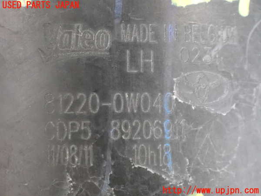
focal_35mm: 100
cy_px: 98
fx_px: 754
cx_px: 130
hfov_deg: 19.6
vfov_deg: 14.8
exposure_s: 1/80
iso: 6400
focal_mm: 18
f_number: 4.9
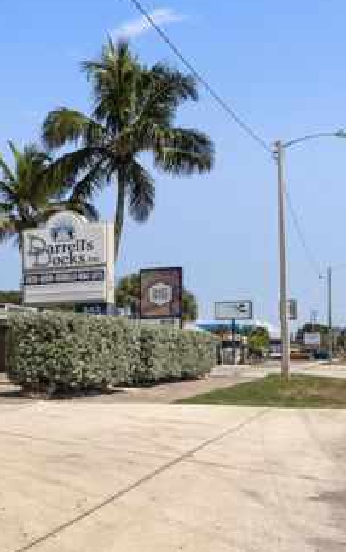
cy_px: 272
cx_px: -46
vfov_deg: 79.6
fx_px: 331
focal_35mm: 22
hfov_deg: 41.9
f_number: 8
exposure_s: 1/4000
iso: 500
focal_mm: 14
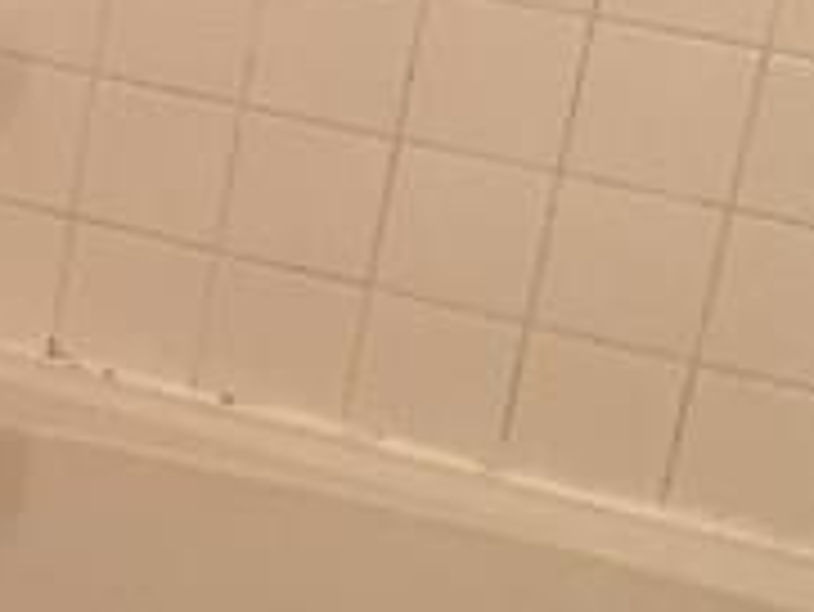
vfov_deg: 9.0
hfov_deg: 10.6
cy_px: 549
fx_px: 3859
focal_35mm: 164
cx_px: -1025
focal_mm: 4.15
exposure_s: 1/30
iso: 100
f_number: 2.2
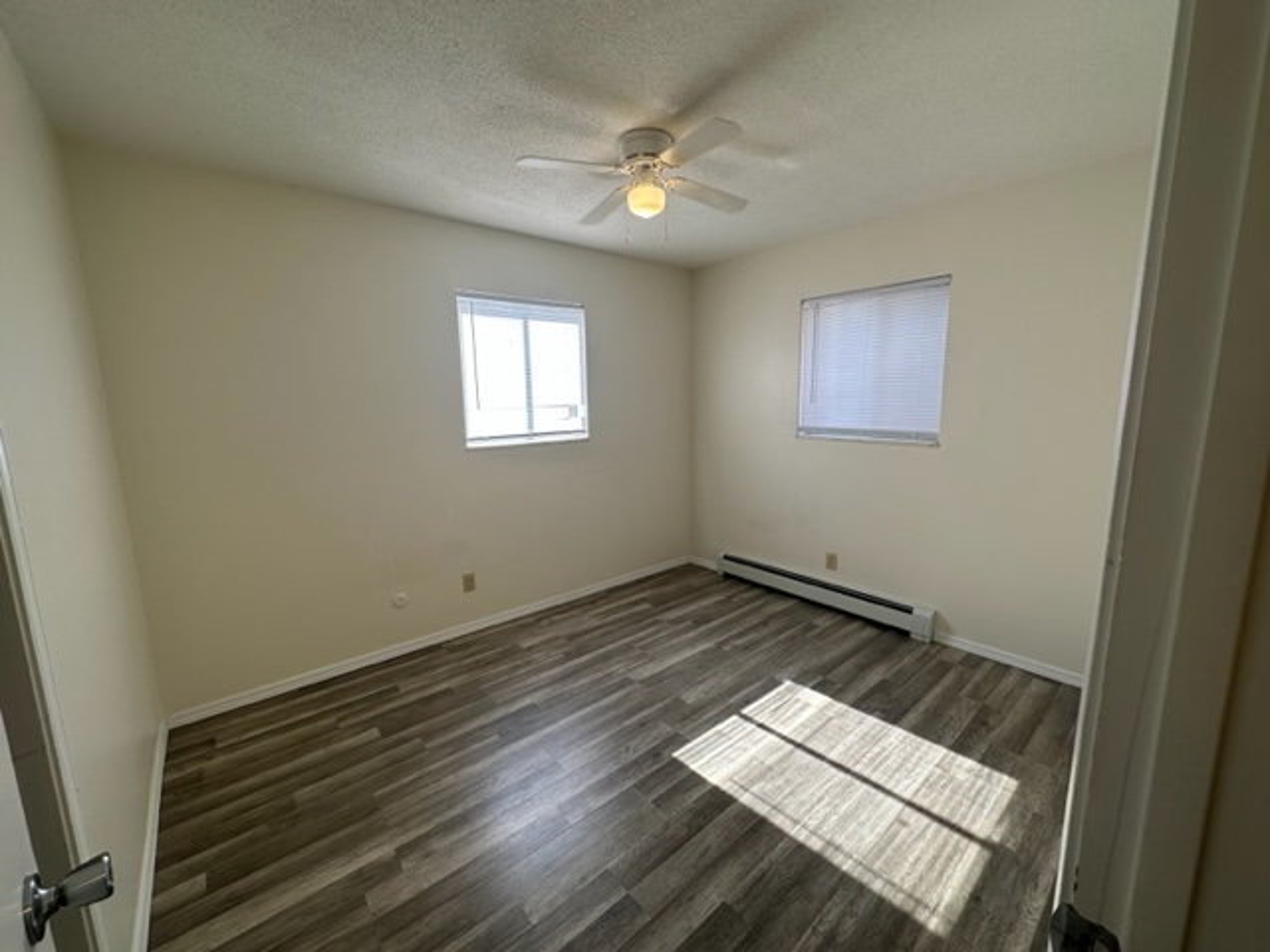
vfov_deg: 85.7
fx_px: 514
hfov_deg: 102.1
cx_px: 635
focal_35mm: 14
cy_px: 476
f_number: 2.2
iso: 40
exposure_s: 1/154
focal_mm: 2.22
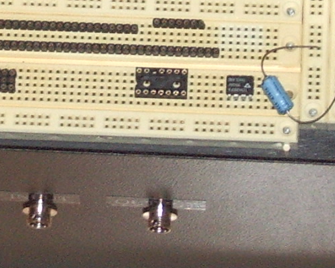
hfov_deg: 5.5
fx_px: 3517
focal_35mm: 355
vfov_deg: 4.3
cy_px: -123
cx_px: 134
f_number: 4.4
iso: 200
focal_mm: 14.6
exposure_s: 1/60
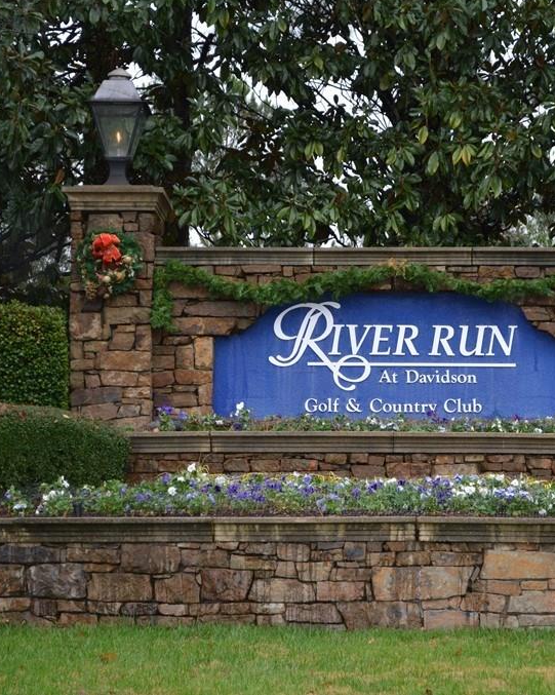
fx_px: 2014
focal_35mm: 98
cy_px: 346
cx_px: 396
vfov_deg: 19.6
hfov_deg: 15.6
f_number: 5.3
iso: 640
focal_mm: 46
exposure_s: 1/200
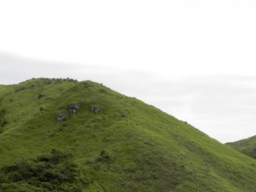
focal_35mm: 60
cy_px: 165
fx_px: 444
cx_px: 215
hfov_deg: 31.1
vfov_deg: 23.9
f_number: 5
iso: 160
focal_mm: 5.9
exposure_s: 1/158
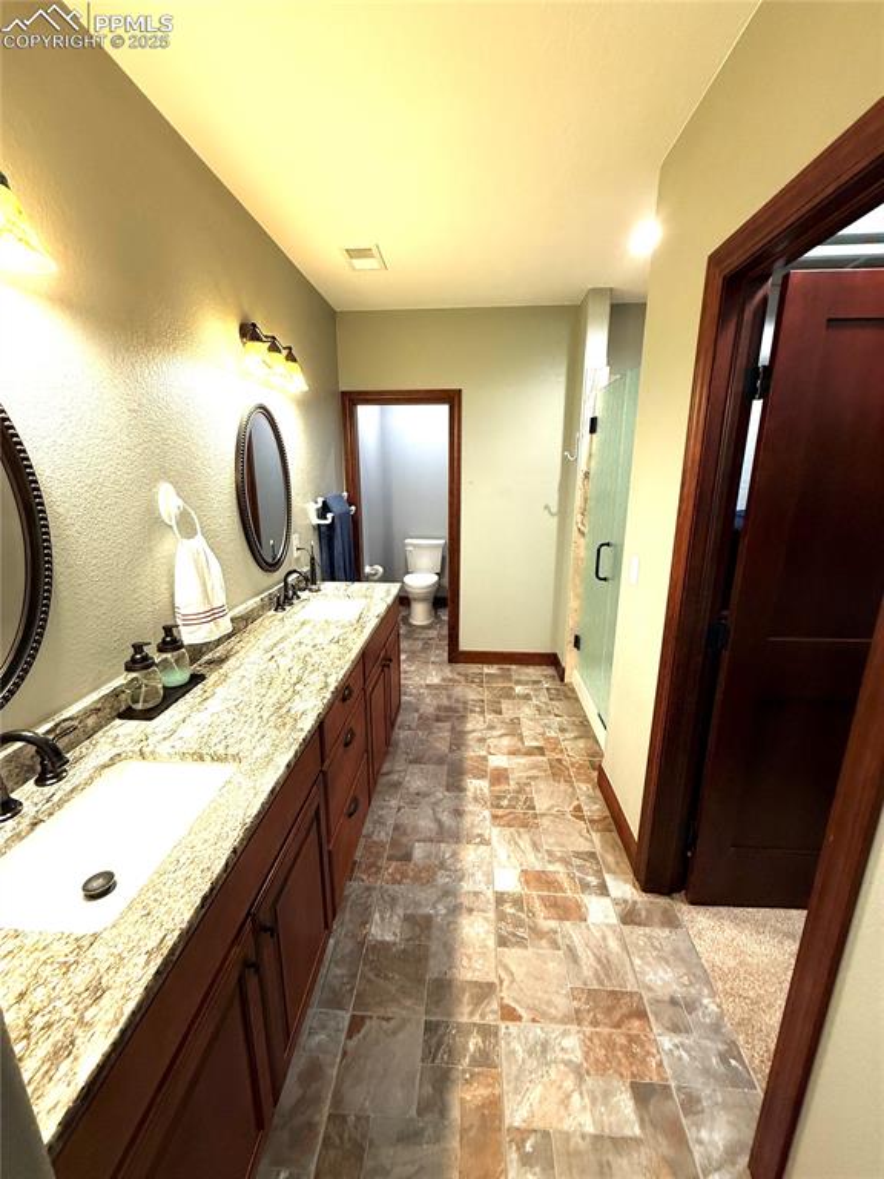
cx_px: 442
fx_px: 477
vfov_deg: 102.1
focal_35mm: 14
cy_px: 590
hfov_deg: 85.7
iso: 400
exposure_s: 1/60
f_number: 2.2
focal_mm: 2.22
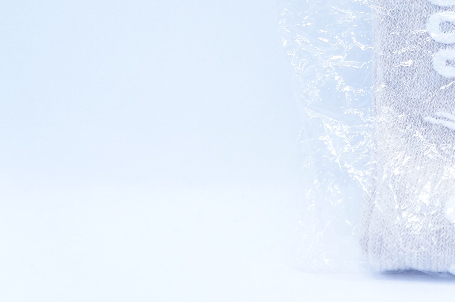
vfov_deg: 10.6
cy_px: 7
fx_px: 1618
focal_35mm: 128
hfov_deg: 15.5
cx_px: 514
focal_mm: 37
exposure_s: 1/160
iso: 800
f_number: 4.5
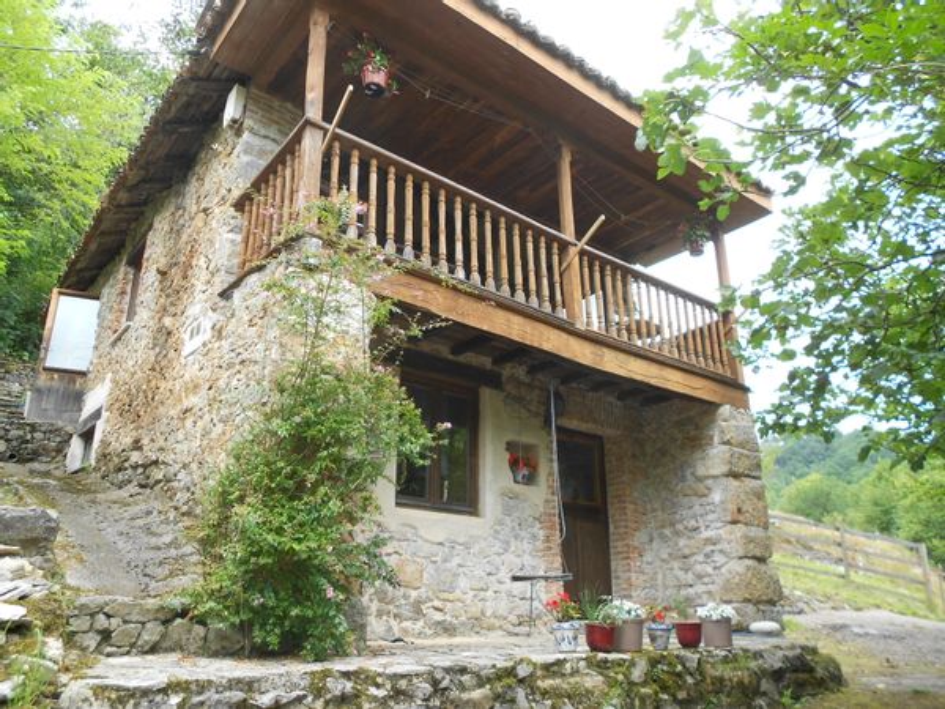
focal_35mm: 26
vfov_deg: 53.1
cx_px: 472
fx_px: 710
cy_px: 354
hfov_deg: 67.3
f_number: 3.2
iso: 80
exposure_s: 1/100
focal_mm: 4.6
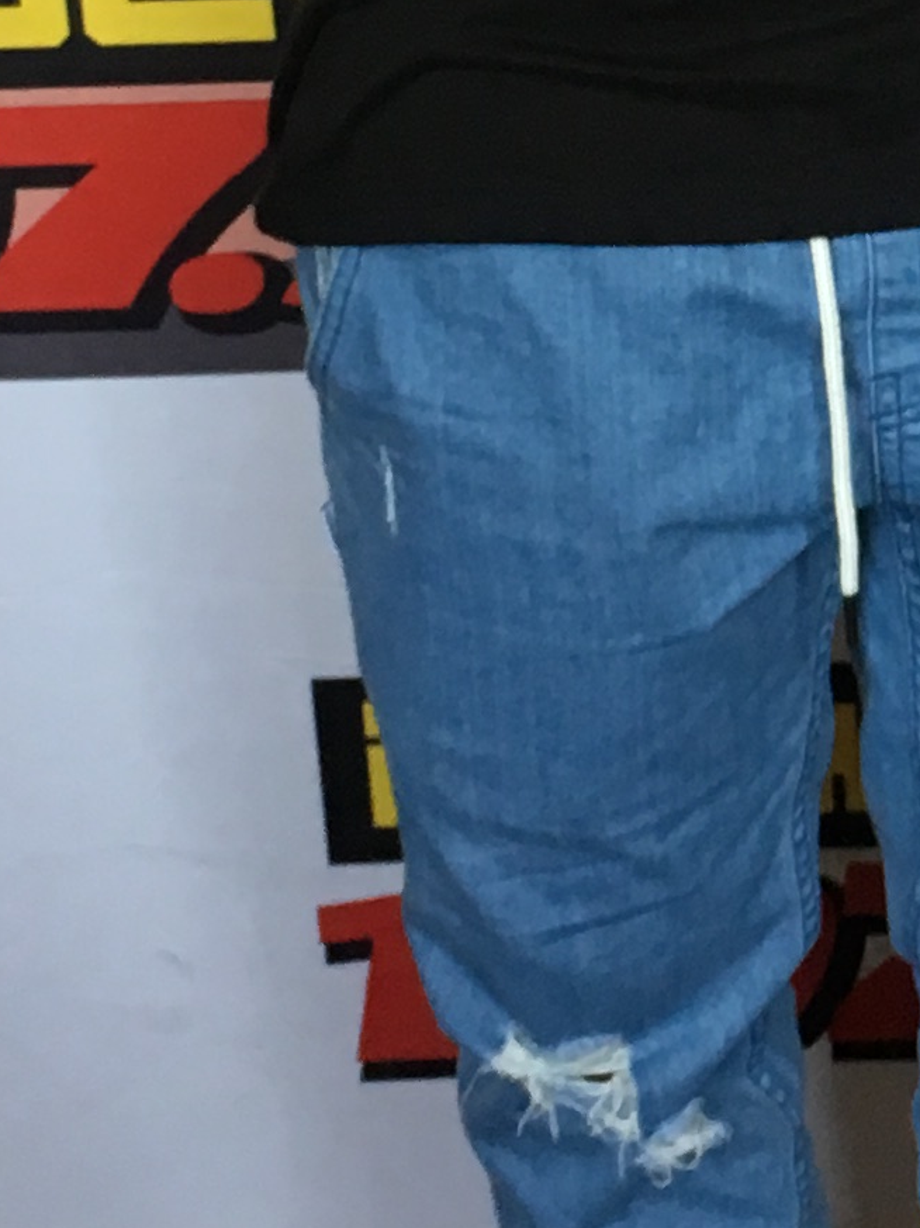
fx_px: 4752
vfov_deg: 14.4
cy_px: -93
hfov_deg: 10.8
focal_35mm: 134
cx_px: 1211
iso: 80
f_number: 2.2
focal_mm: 4.15
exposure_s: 1/30
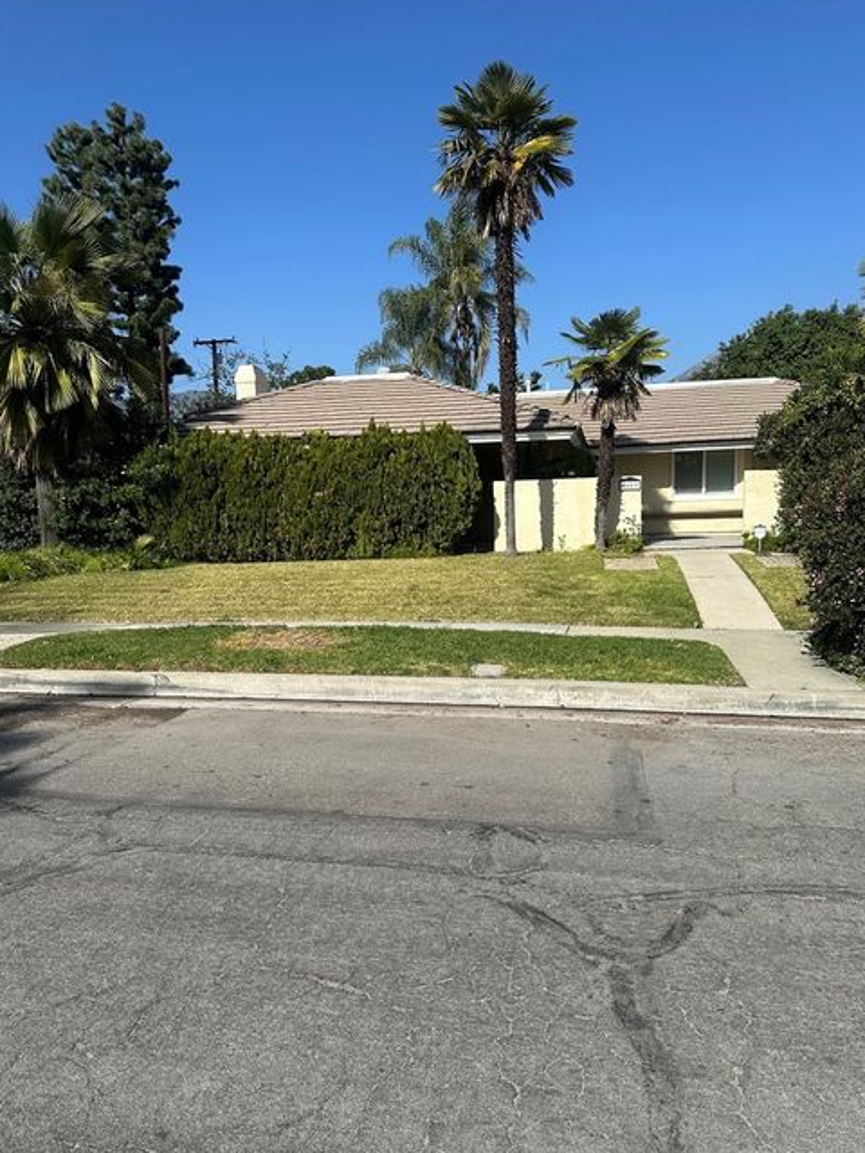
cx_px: 440
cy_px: 590
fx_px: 833
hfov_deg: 54.9
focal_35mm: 25
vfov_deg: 69.4
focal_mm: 6.86
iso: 80
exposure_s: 1/5525
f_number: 1.78
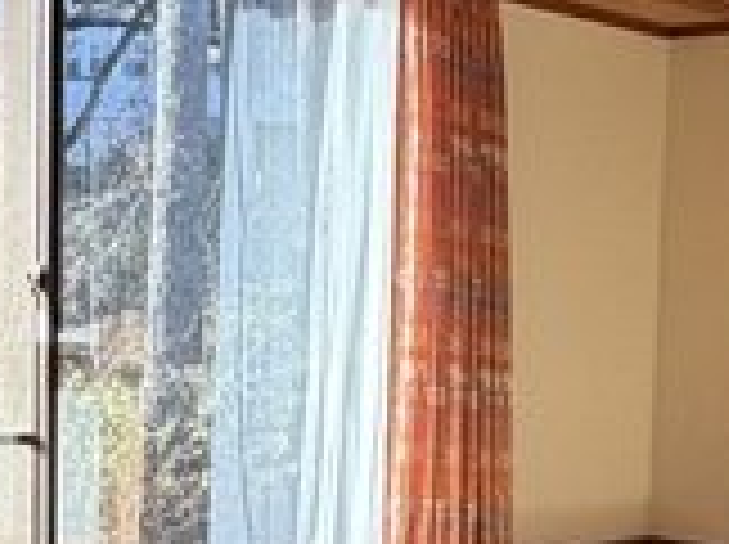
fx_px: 1745
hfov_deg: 22.7
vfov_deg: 17.5
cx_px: 724
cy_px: 459
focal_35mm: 83
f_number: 2.2
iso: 80
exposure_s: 1/121
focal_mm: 2.2
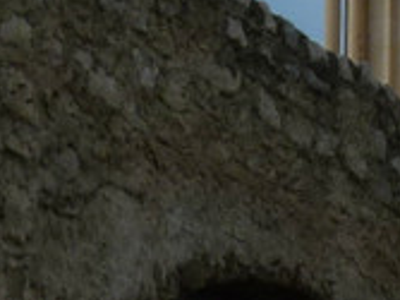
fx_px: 3533
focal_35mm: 306
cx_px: 412
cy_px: -48
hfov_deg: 6.5
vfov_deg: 4.8
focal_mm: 7.1
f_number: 5.6
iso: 80
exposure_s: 1/400
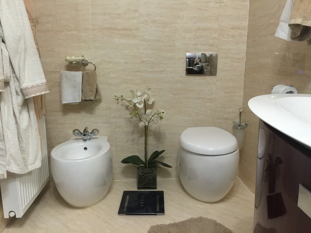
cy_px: 116
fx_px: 261
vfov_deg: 48.2
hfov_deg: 61.7
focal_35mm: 29
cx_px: 156
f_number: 2.2
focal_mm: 4.15
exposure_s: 1/17
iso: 125
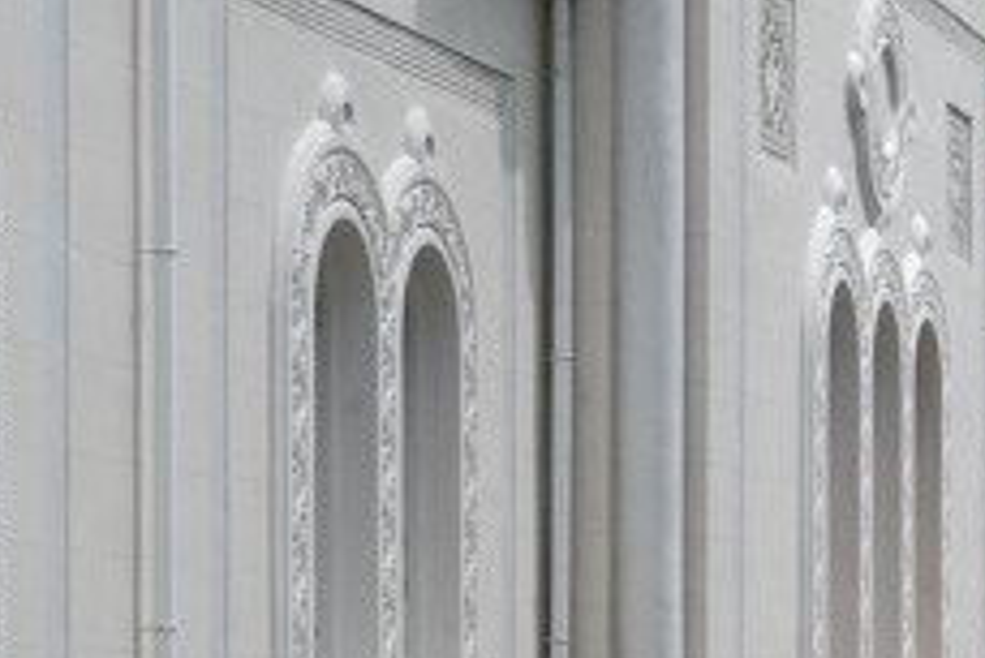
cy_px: 791
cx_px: 275
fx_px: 4736
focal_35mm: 173
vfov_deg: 7.9
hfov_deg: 11.8
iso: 800
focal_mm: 44
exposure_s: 1/750
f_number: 13
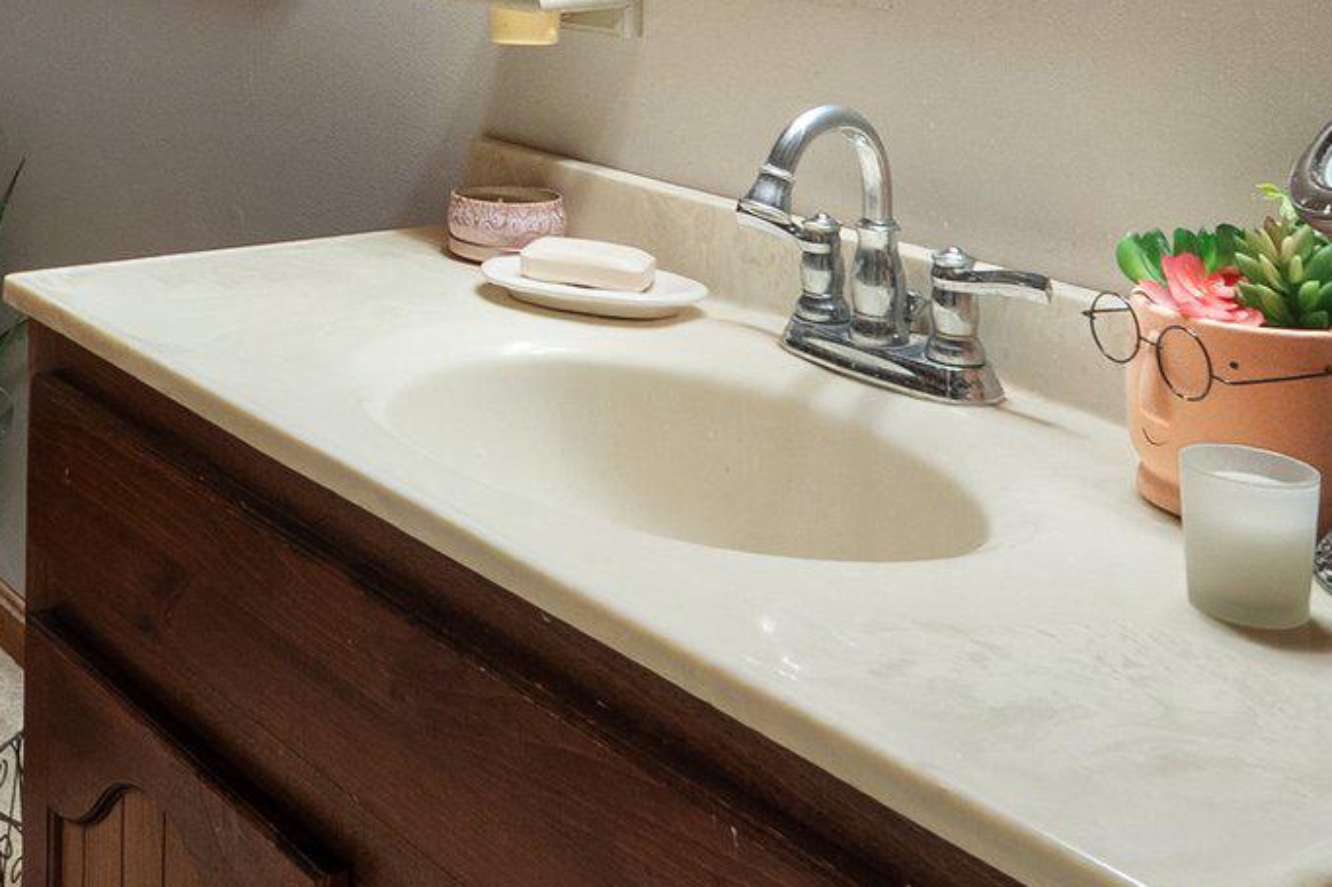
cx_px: 33
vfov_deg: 24.2
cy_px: -155
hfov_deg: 35.6
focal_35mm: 51
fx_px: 1886
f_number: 8
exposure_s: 1/1.25
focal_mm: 11.5
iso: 800
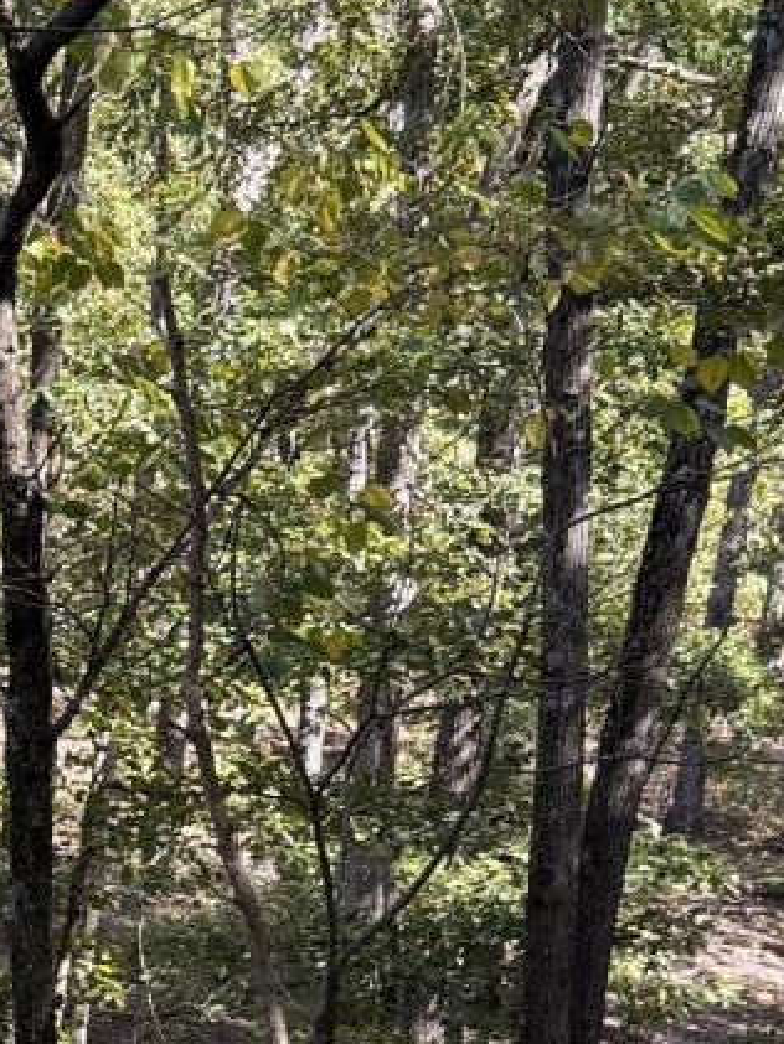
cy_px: 1262
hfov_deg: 12.4
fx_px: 3441
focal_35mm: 114
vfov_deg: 16.5
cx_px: -350
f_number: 1.78
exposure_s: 1/510
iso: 100
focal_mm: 6.76
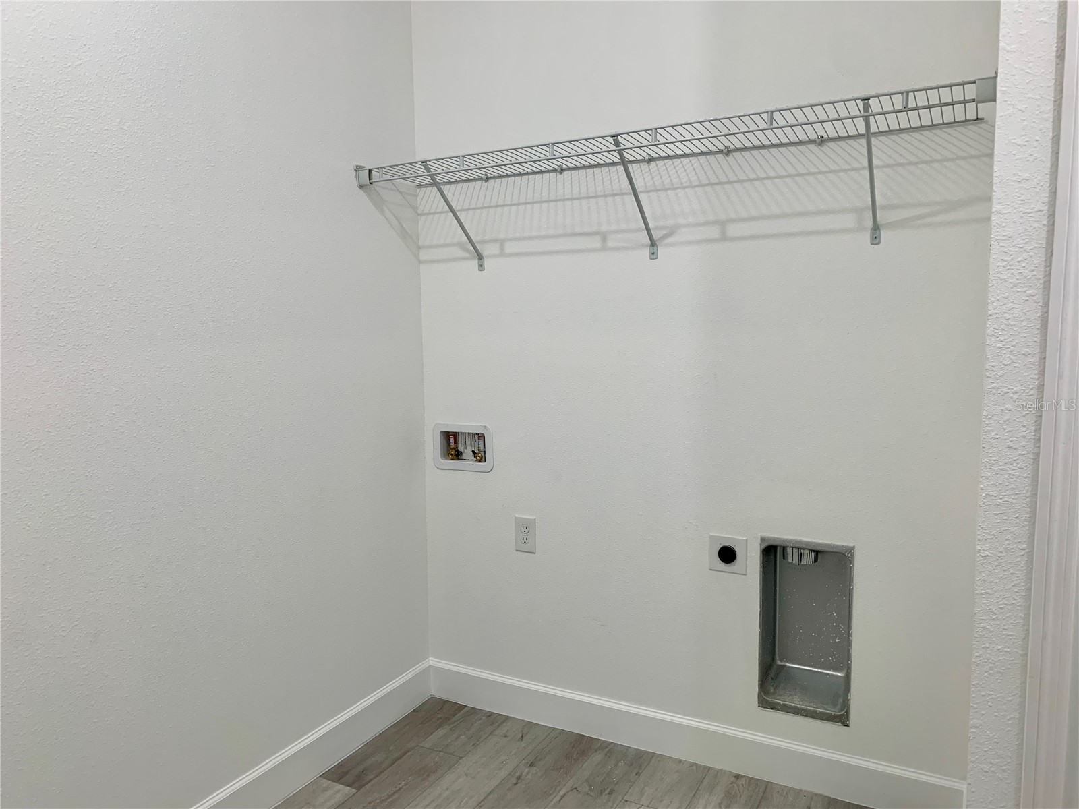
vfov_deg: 53.1
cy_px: 404
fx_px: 810
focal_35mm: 26
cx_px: 540
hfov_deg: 67.3
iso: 80
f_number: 1.8
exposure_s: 1/120
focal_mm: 4.25
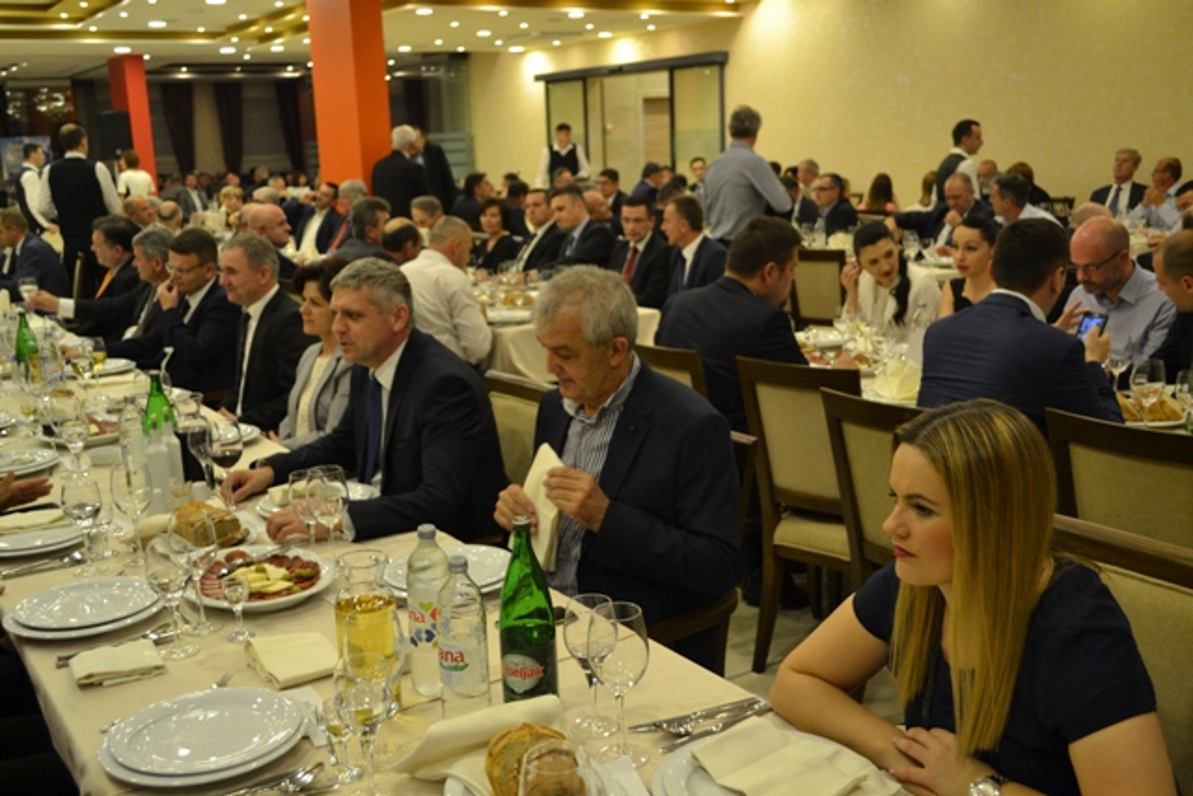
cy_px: 398
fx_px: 1193
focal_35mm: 36
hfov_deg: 53.1
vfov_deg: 36.9
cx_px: 596
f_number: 5
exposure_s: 1/30
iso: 900
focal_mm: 24
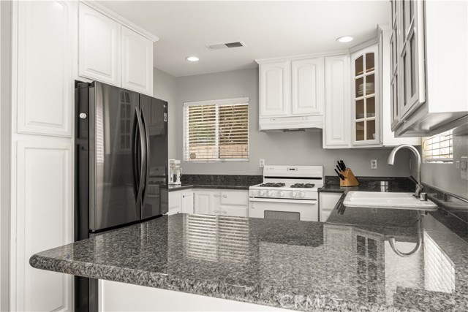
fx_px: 273
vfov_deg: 59.5
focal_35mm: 21
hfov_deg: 81.2
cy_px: 156
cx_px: 234
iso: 100
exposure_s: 1/20
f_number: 9
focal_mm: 21
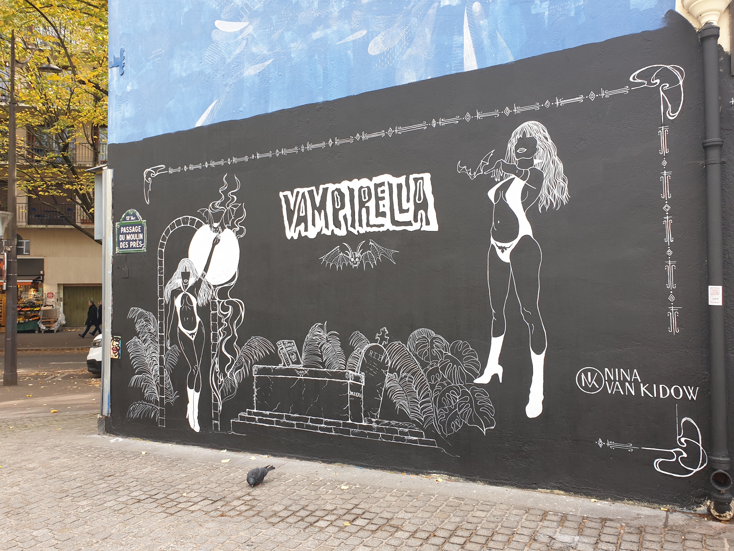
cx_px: 367
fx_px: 551
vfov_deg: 53.1
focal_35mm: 26
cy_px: 276
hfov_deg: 67.3
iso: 50
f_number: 2.4
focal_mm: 4.3
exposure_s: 1/162
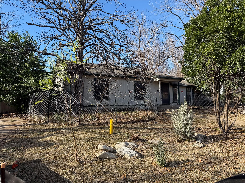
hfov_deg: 71.6
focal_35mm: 24
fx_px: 170
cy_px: 92
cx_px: 122
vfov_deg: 56.8
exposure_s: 1/1770
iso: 80
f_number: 1.78
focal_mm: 6.76
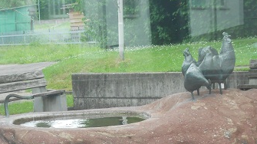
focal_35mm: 102
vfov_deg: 11.8
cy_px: 129
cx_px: 128
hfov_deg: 21.0
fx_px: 695
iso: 200
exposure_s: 1/80
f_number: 5.3
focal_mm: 11.8
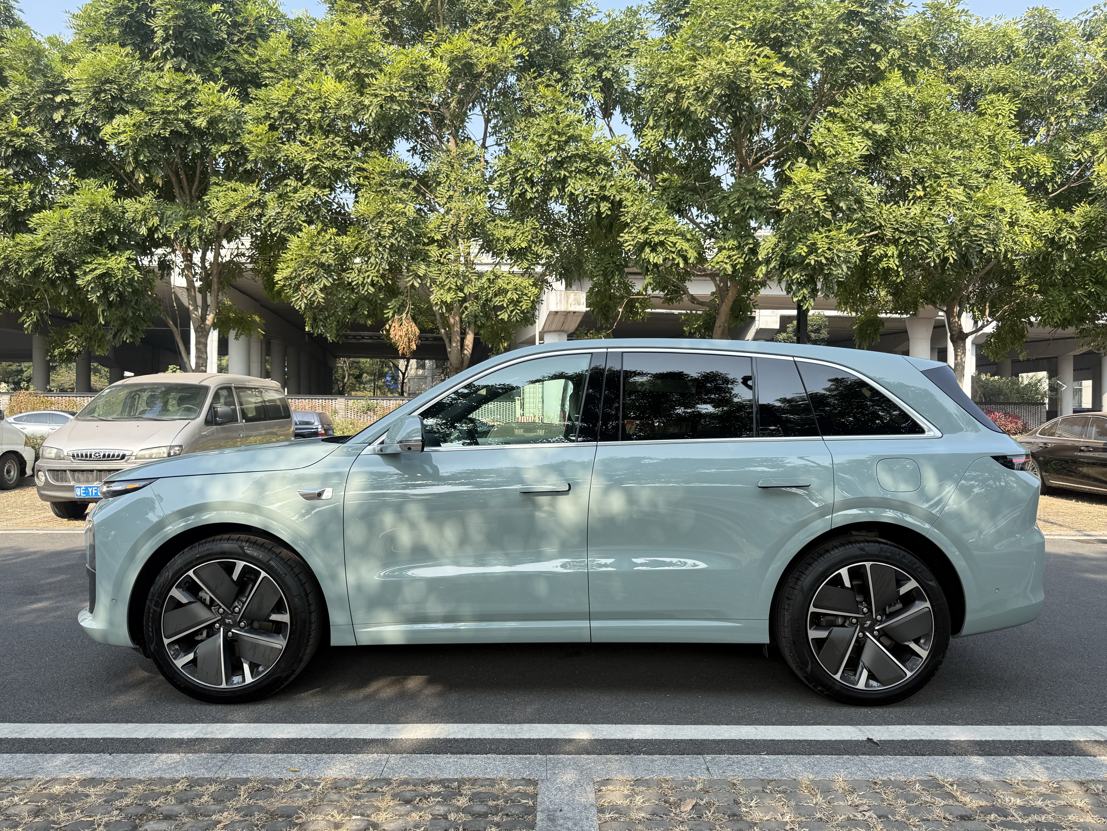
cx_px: 554
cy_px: 416
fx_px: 768
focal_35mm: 24
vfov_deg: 56.8
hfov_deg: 71.6
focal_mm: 6.76
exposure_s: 1/1250
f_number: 1.78
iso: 80
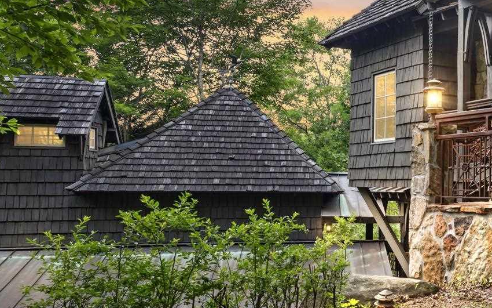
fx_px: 644
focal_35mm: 48
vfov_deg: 26.9
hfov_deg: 36.2
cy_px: 161
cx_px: 527
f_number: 9
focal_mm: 16
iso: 100
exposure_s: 1/8
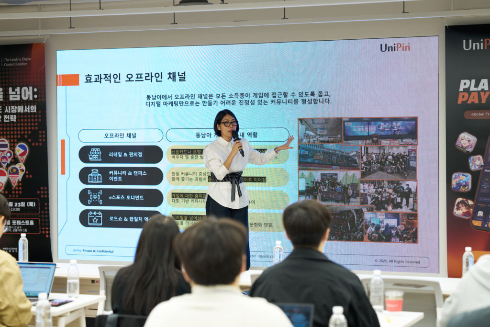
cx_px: 245
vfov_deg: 16.1
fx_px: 1157
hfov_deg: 23.9
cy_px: 164
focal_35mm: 85
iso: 640
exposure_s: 1/200
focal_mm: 85
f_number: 3.2
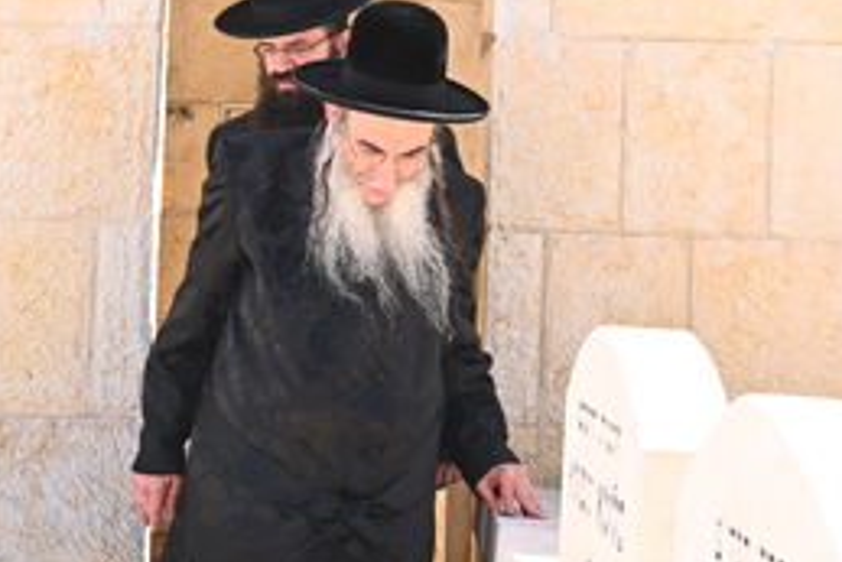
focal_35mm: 111
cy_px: 149
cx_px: 306
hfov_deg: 18.4
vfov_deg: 12.3
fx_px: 2598
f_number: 16
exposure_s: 1/320
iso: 1250
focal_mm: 48
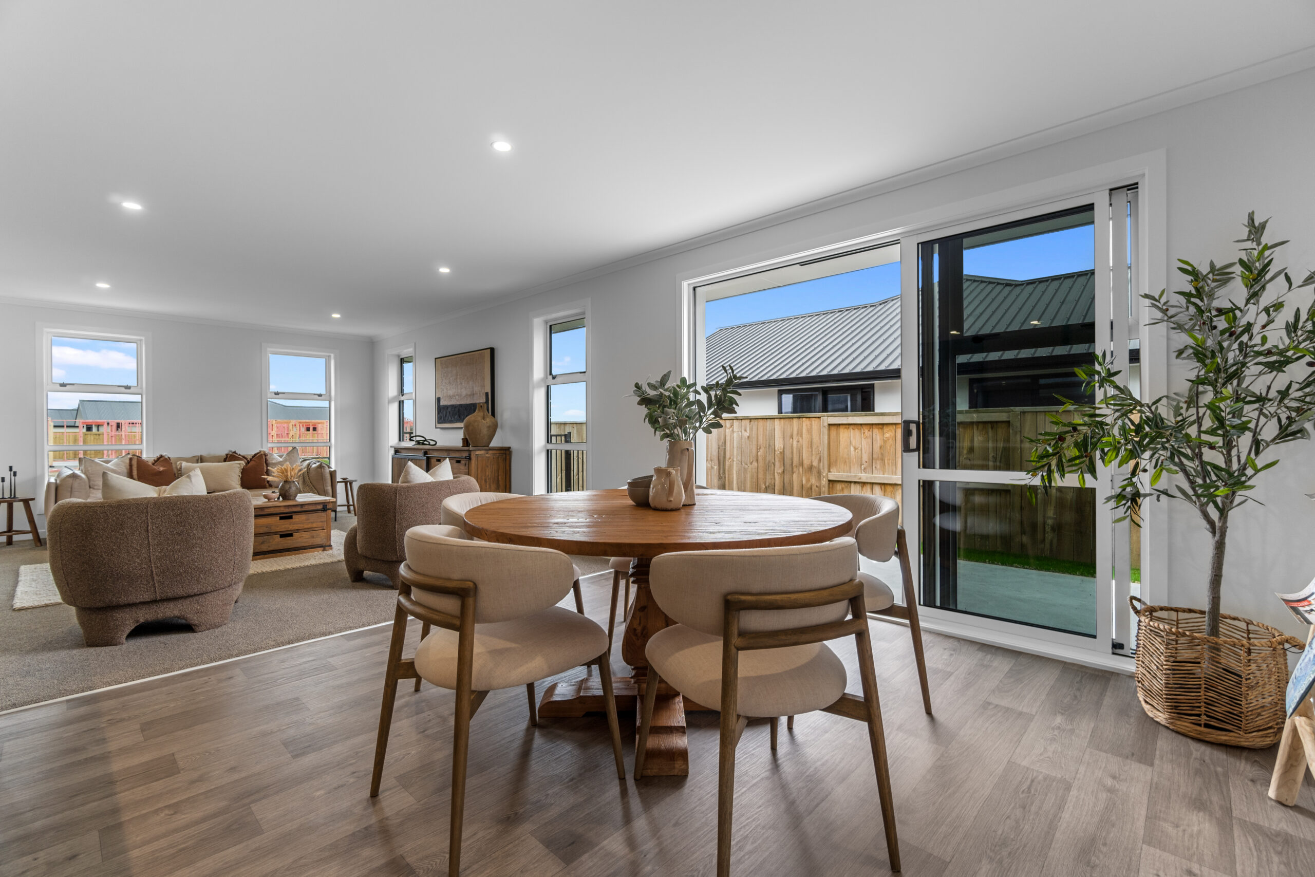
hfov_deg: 100.4
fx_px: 548
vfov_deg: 77.3
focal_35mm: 15
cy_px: 438
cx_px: 658
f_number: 4
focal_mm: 10
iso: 250
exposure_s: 1/30
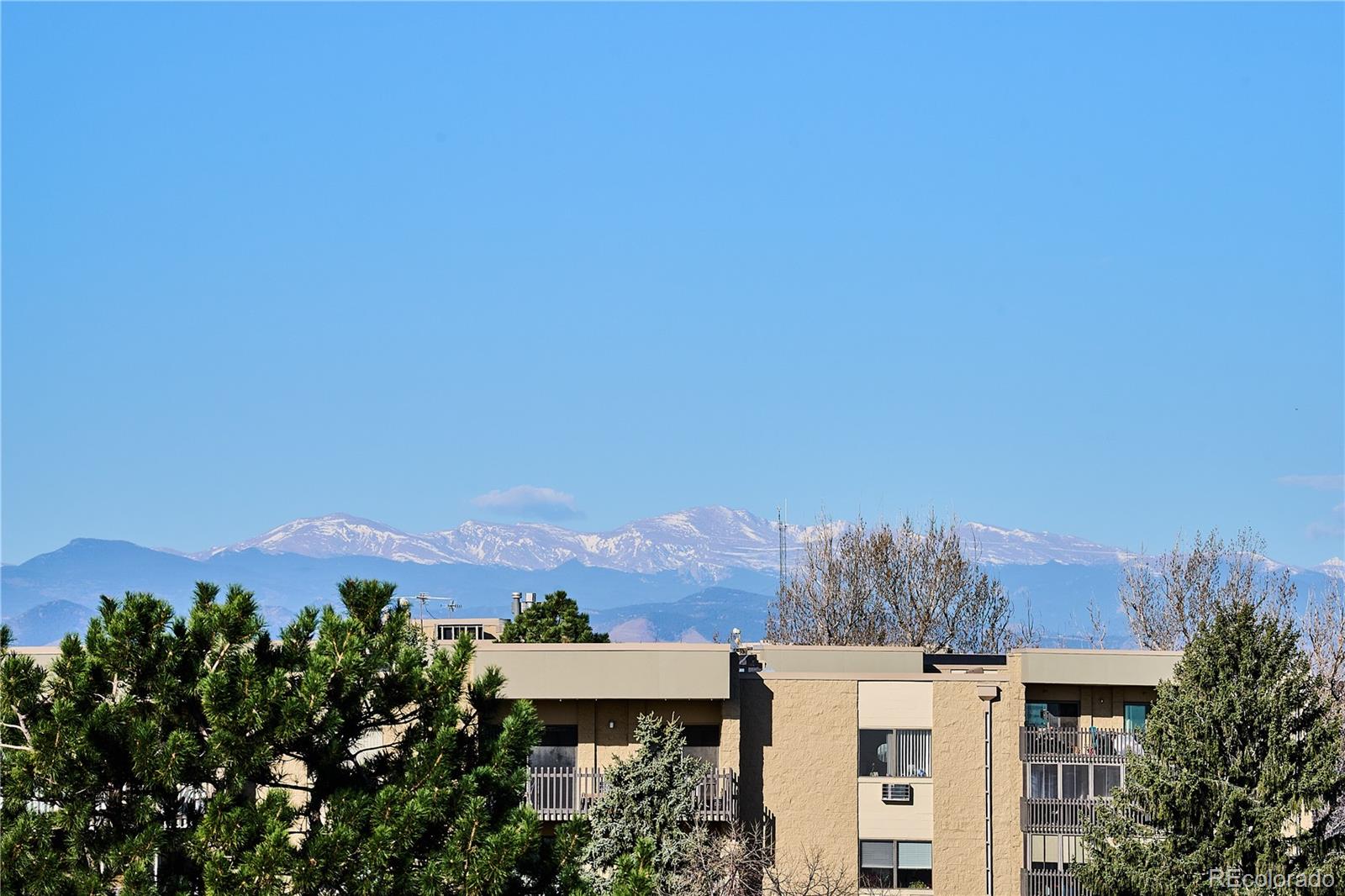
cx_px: 672
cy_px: 448
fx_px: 6574
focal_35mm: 176
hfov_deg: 11.7
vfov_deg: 7.8
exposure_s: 1/1250
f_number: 10
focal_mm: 176
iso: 400
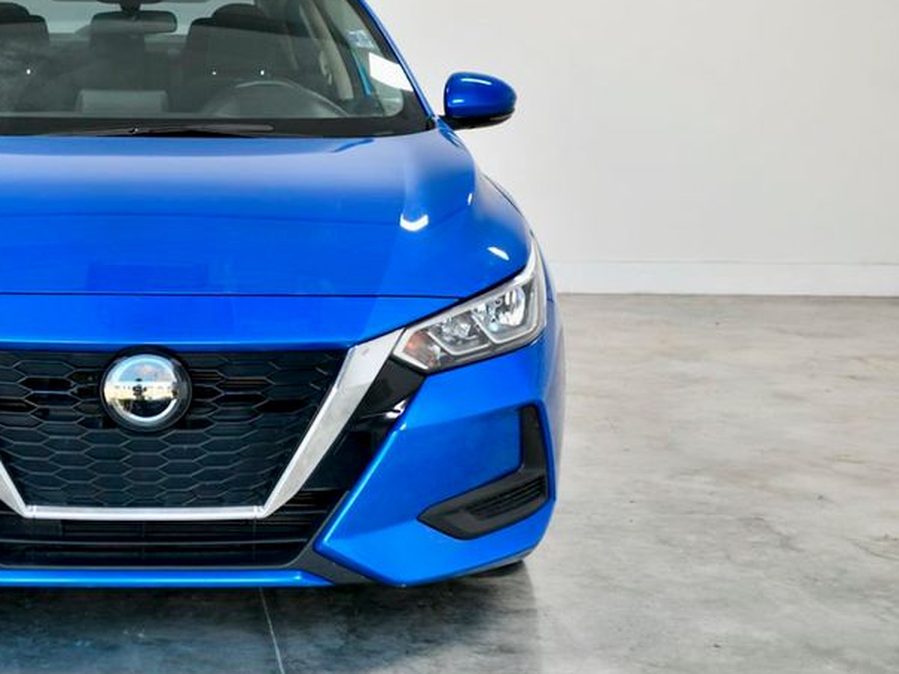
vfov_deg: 19.6
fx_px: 1948
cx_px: 144
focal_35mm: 75
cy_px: 214
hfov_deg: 25.4
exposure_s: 1/200
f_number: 4.5
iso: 640
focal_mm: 46
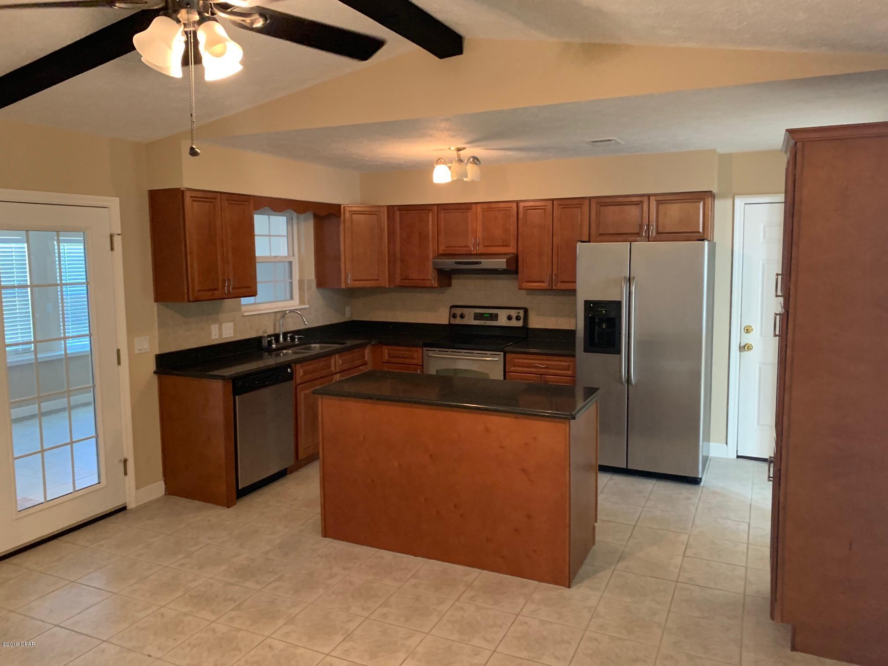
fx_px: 667
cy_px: 333
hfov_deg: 67.3
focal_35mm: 26
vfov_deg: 53.1
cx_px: 444
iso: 320
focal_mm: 4.25
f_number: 1.8
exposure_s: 1/30
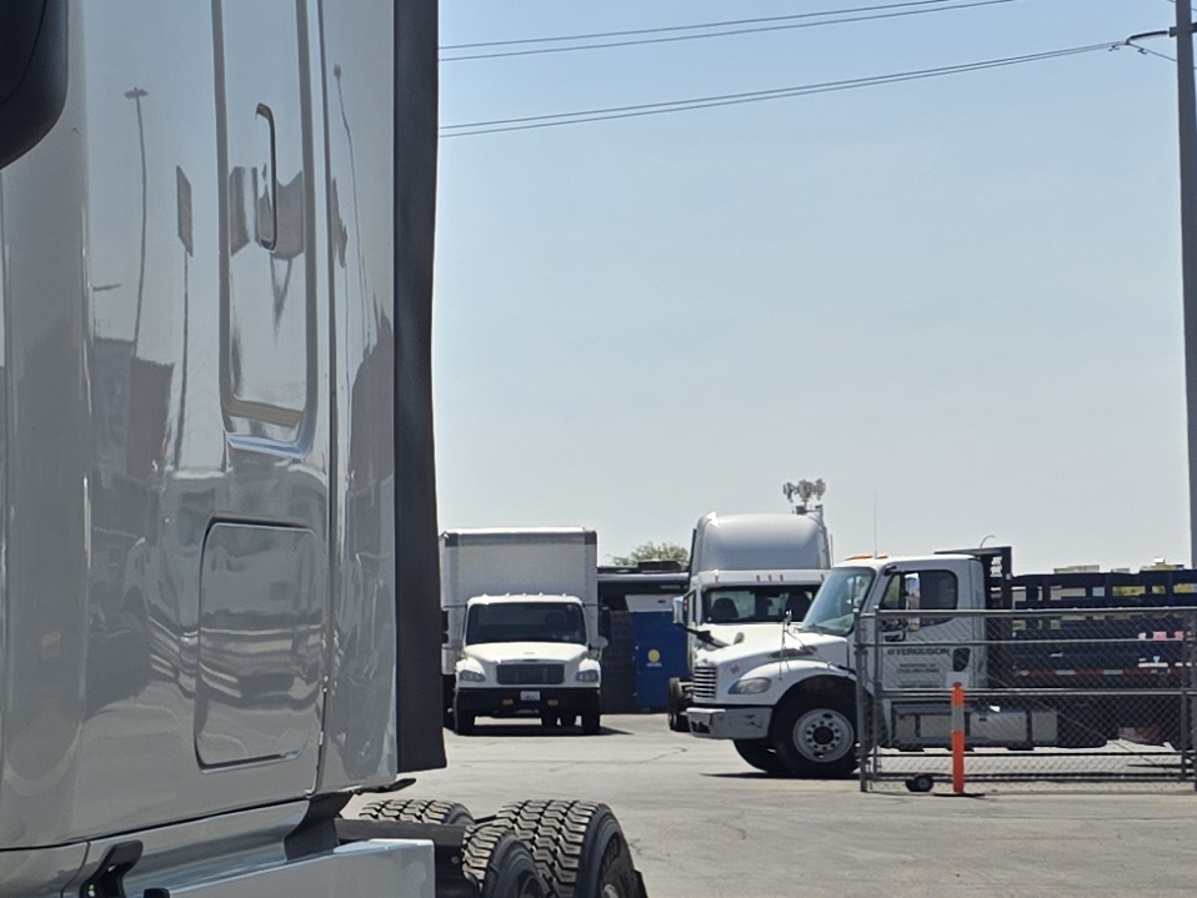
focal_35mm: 96
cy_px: 744
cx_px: -903
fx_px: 3320
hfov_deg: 17.1
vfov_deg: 15.3
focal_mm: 5.4
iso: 25
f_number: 1.8
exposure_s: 1/2314
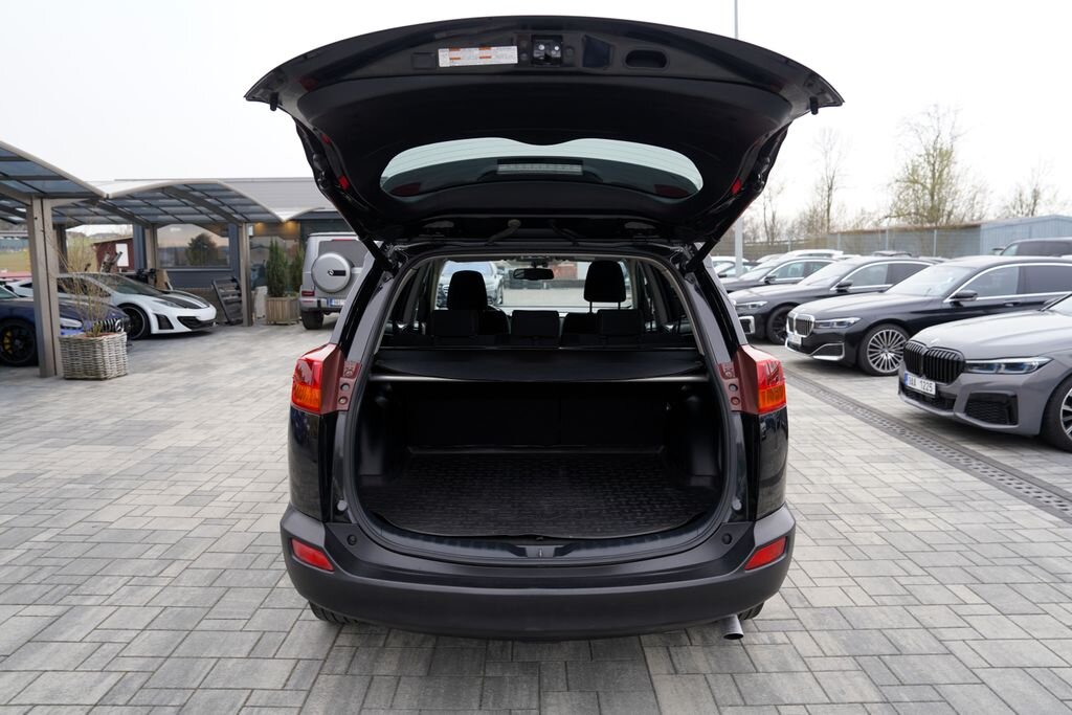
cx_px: 536
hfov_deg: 73.7
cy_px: 358
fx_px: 715
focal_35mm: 24
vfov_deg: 53.1
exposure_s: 1/50
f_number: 4
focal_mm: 24
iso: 100
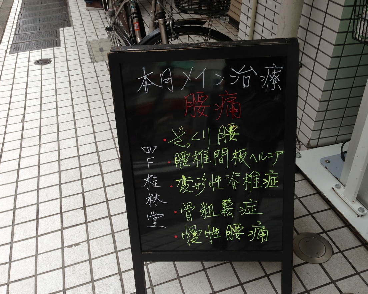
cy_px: 149
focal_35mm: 35
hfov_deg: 51.5
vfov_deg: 42.2
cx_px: 192
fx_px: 381
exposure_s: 1/190
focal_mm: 4.13
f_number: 2.4
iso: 50
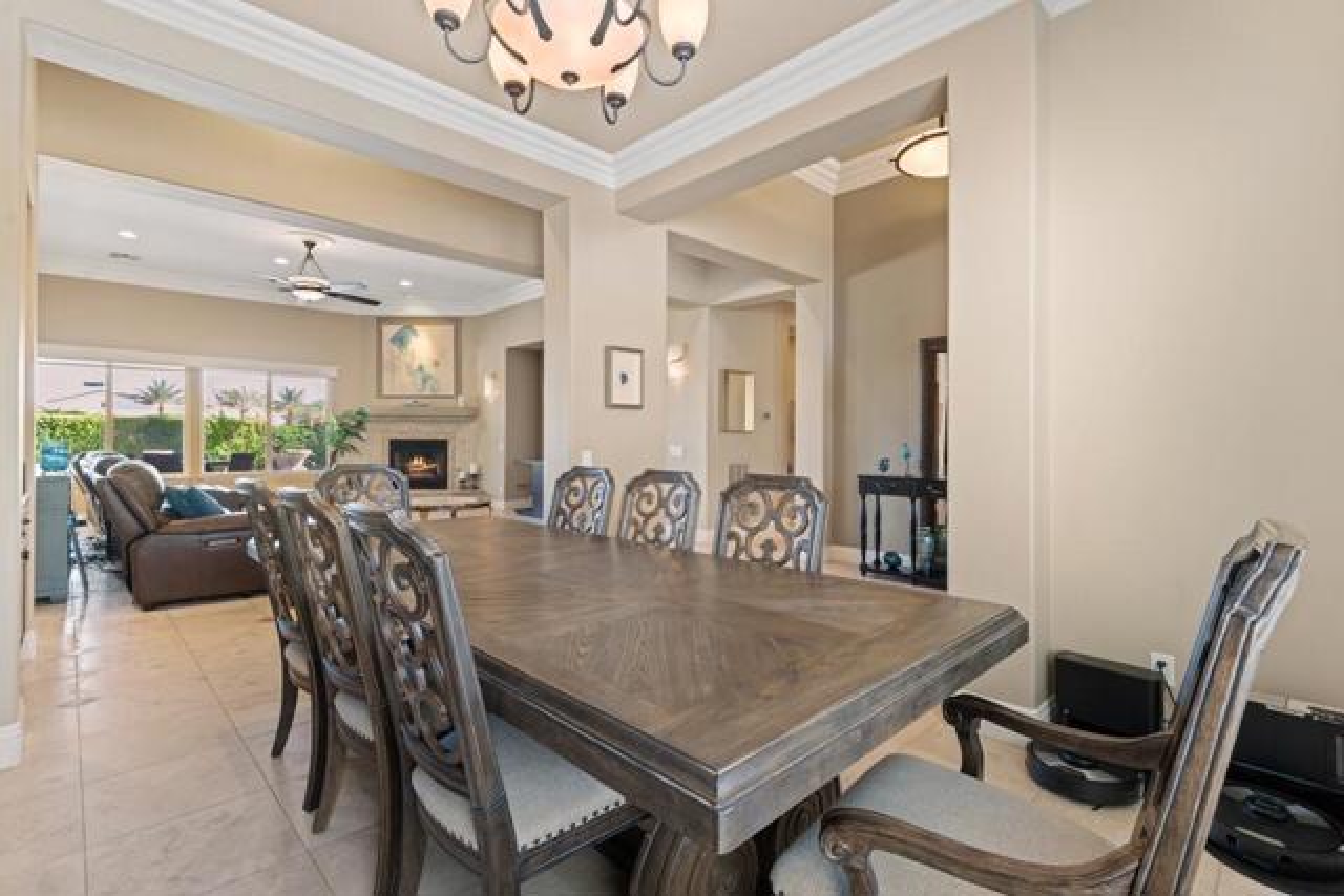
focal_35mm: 16
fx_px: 597
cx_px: 672
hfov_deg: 96.7
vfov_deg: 73.8
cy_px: 448
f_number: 8
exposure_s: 1/5
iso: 64
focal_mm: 16
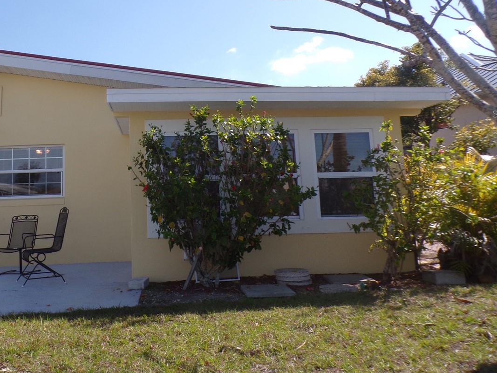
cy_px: 114
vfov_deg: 39.0
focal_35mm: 36
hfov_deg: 50.4
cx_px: 164
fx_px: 517
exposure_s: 1/280
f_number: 5.8
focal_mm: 4.3
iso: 80
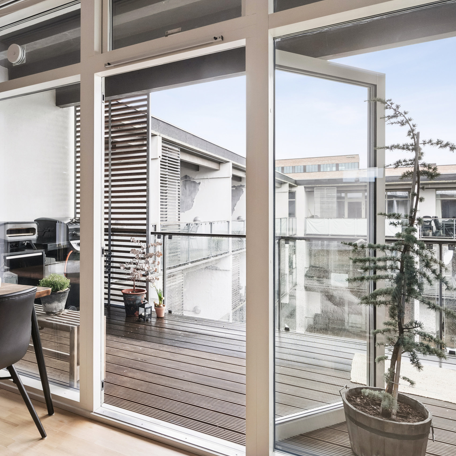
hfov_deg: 61.3
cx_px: 149
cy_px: 224
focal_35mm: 25
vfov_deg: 62.9
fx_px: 373
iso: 640
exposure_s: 1/100
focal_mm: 19
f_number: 9
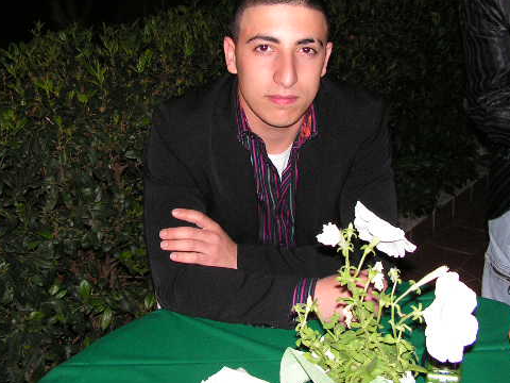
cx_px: 262
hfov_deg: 39.7
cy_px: 141
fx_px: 707
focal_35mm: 48
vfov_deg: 30.1
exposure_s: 1/40
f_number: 3.2
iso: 200
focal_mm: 6
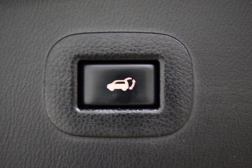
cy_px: 84
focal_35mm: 78
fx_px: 546
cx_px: 126
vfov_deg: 17.5
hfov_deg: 26.0
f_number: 2.8
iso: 1600
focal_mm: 52
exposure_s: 1/20
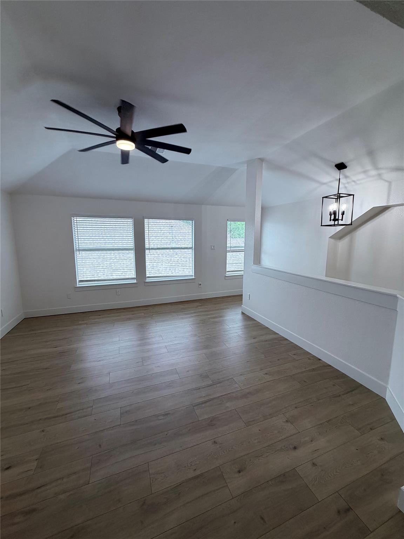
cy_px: 270
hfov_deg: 85.7
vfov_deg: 102.1
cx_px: 202
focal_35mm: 14
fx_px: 218
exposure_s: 1/120
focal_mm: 2.22
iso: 125
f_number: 2.2
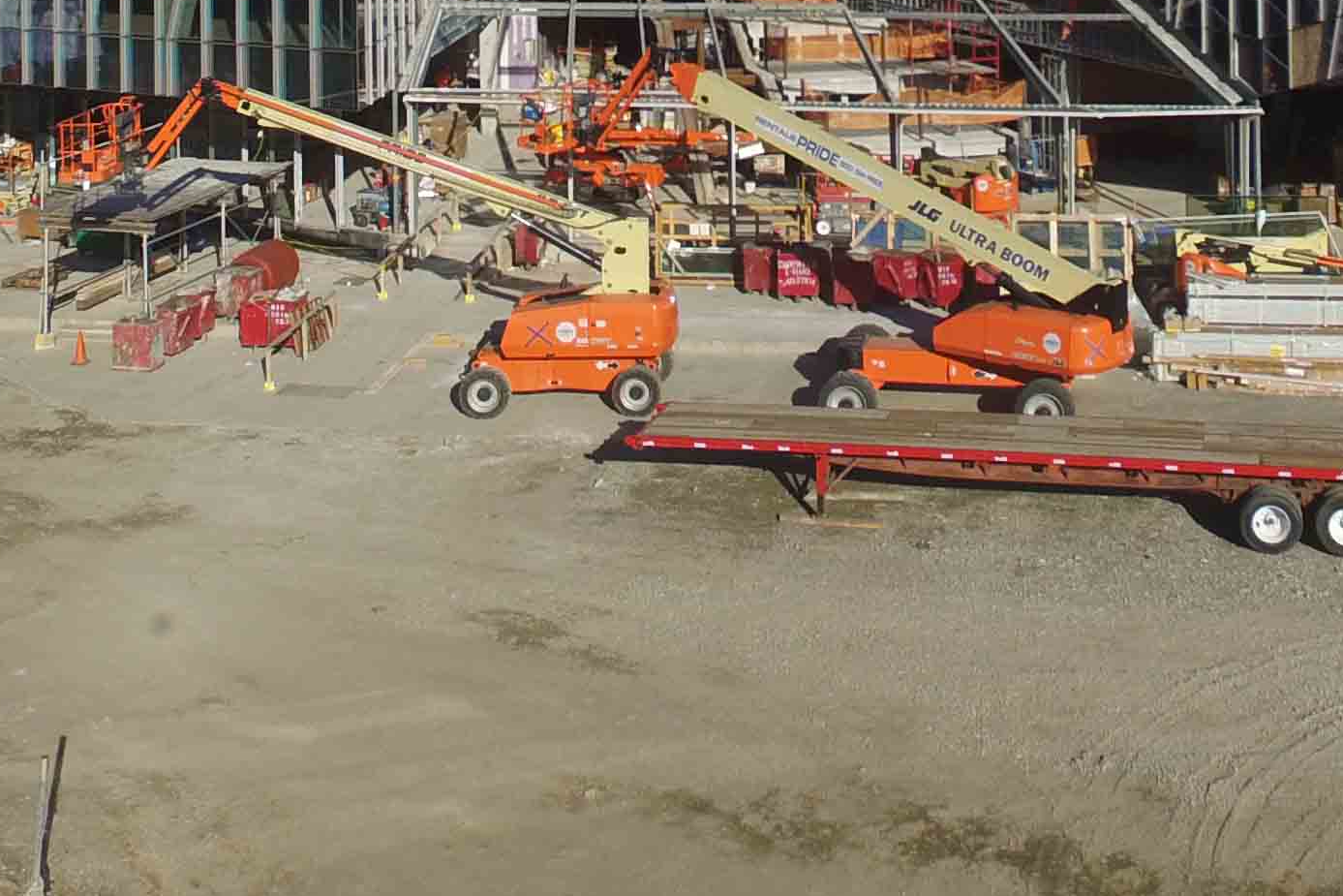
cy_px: -266
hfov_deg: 33.2
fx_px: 2238
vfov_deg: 20.6
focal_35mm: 60
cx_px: 852
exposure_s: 1/1441
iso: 100
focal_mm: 3.61
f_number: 2.8
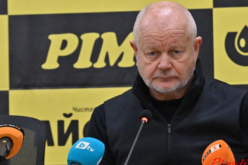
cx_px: 169
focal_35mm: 397
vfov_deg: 3.5
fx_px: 2733
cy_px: 71
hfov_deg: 5.2
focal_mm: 270
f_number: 7.1
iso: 10000
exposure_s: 1/500
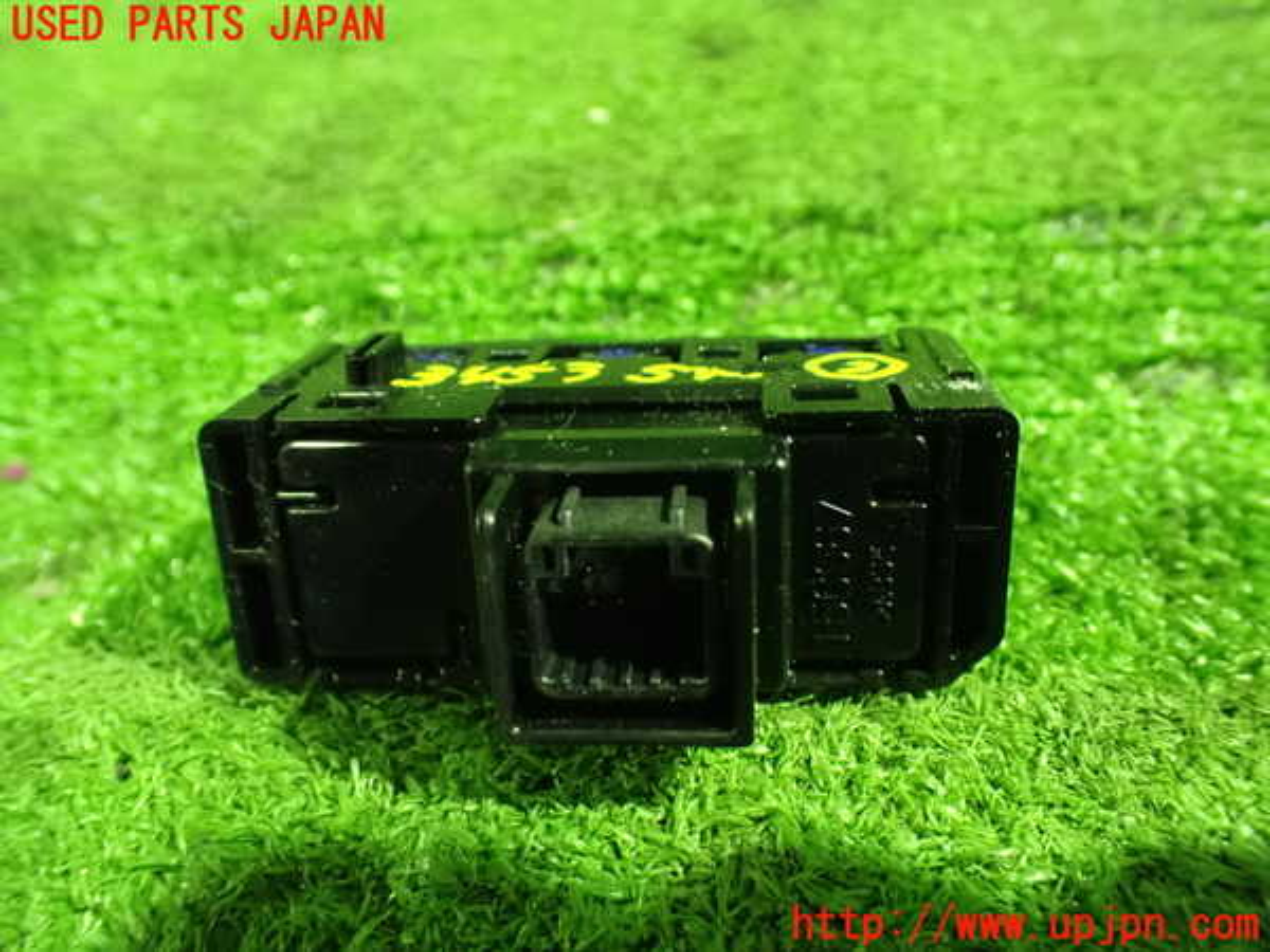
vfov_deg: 46.8
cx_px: 635
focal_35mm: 30
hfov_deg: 60.0
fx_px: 1101
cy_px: 476
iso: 1600
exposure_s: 1/25
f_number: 2.3
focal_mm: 5.4
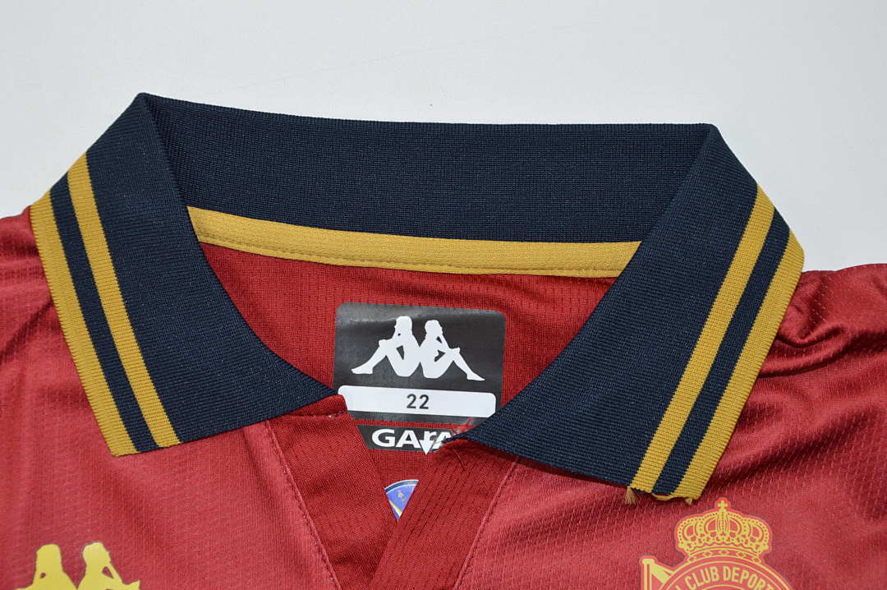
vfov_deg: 20.1
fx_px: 1662
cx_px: 444
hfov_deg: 29.9
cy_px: 295
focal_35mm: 68
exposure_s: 1/160
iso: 400
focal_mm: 45
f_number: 9
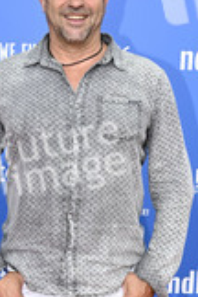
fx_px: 734
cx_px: 84
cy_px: 257
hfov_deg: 15.4
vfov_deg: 22.4
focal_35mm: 89
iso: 320
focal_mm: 36
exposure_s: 1/160
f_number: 9
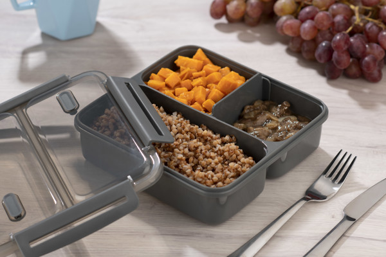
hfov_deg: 16.1
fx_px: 1362
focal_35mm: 127
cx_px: 193
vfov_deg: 10.8
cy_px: 128
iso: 100
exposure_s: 1/125
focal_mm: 85
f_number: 4
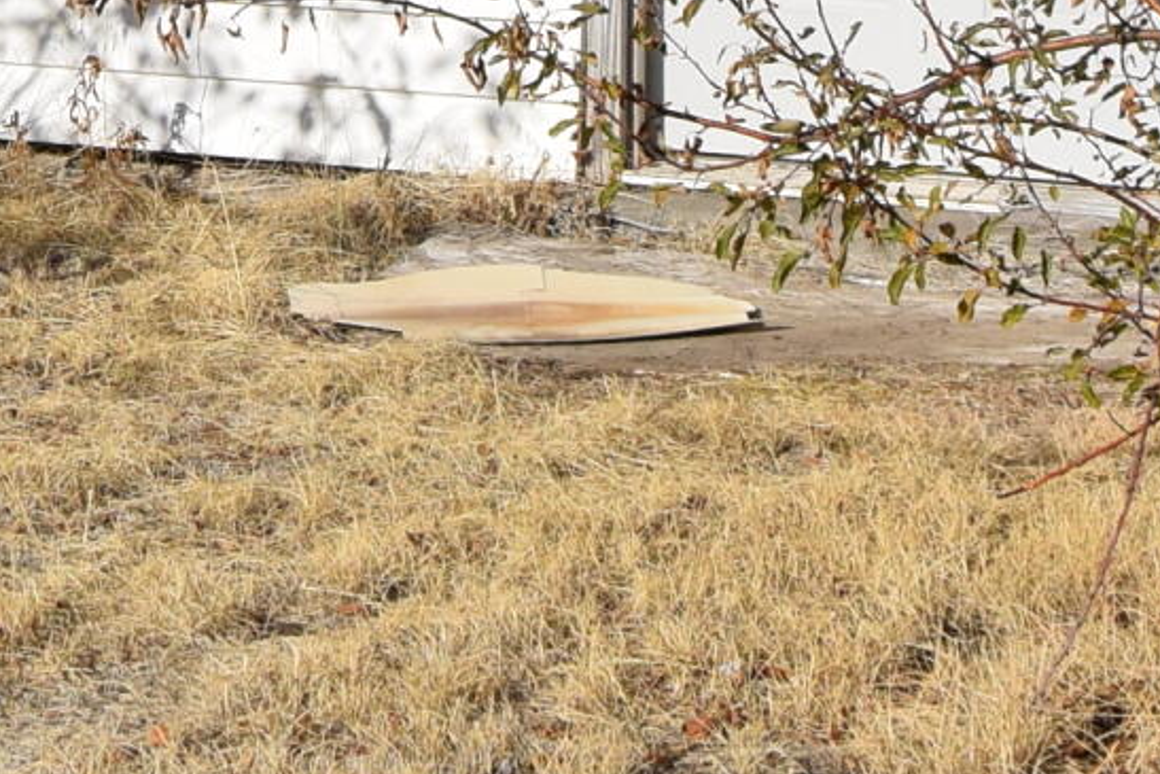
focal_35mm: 206
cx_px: -78
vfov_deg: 6.5
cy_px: -593
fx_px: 6631
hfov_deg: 9.9
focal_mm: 25
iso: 200
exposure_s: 1/500
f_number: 11
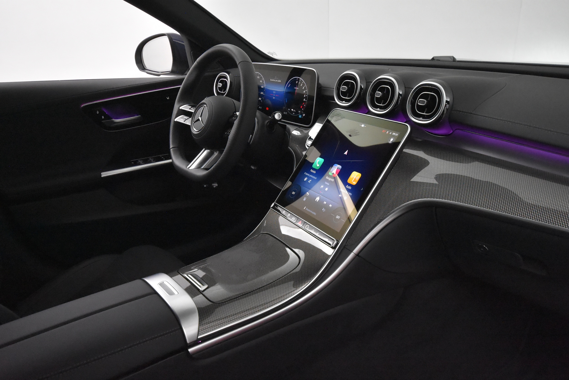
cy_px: 190
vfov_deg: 43.7
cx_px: 284
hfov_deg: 61.9
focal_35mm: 30
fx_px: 475
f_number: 5.6
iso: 7200
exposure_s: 1/60
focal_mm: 20
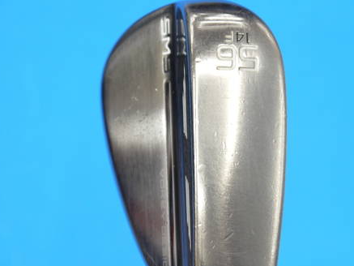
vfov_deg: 12.0
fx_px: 1258
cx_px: 233
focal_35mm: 123
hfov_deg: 16.0
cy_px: 174
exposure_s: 1/80
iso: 500
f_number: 5.6
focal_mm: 42
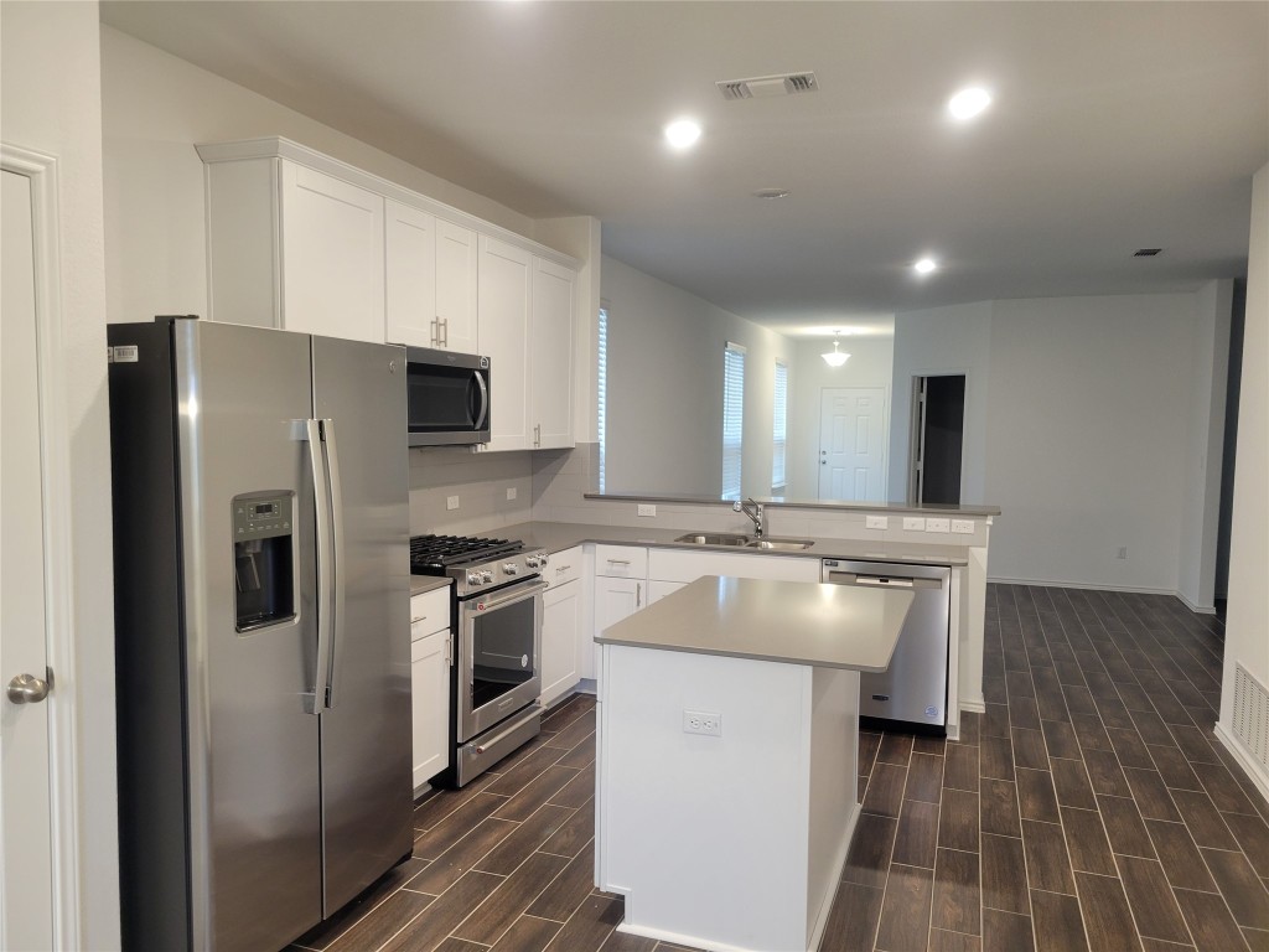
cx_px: 634
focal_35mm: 26
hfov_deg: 67.3
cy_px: 476
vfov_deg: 53.1
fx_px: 953
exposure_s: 1/60
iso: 200
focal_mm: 5.4
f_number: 1.8
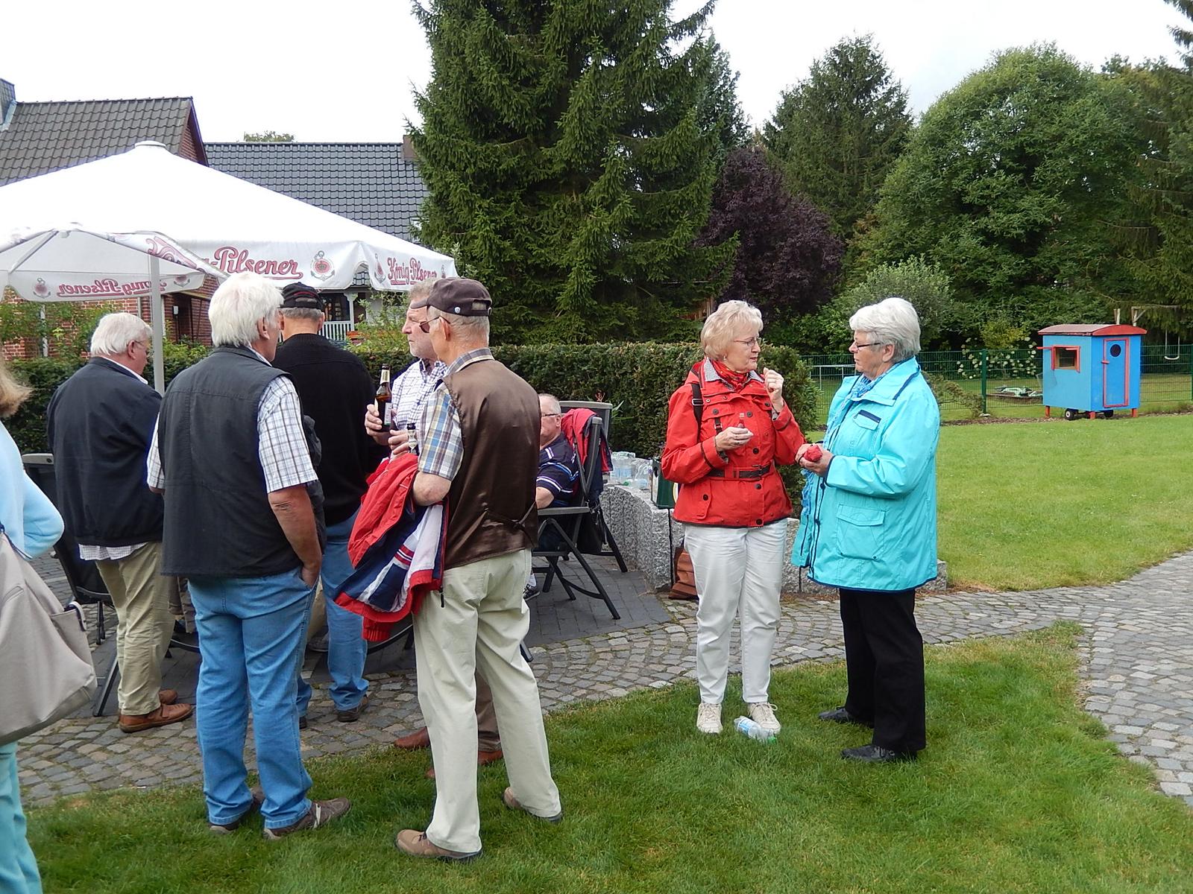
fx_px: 1103
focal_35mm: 32
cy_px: 447
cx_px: 596
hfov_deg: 56.8
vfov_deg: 44.2
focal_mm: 5.7
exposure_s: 1/320
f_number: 3.8
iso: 125
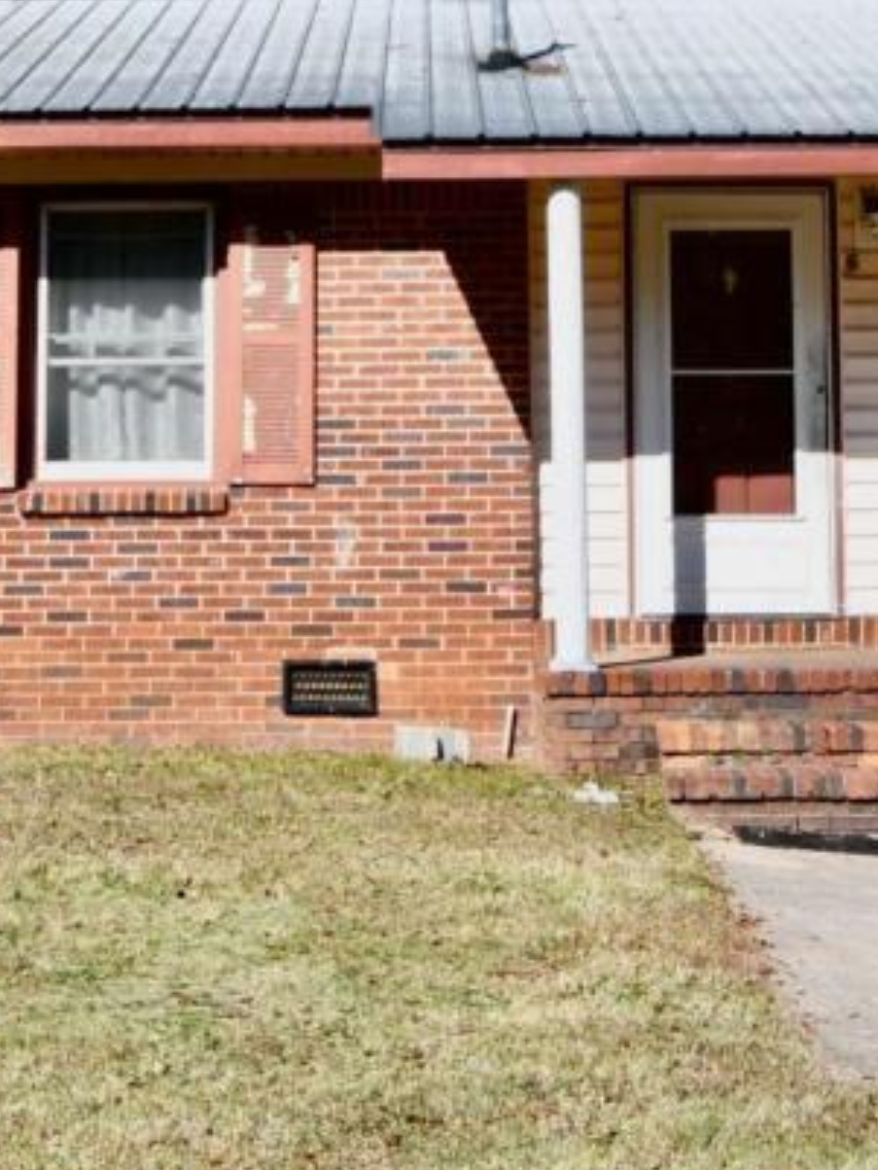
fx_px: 2332
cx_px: 359
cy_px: 277
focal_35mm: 69
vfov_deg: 27.7
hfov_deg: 21.3
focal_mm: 16
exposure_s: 1/250
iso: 100
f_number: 8
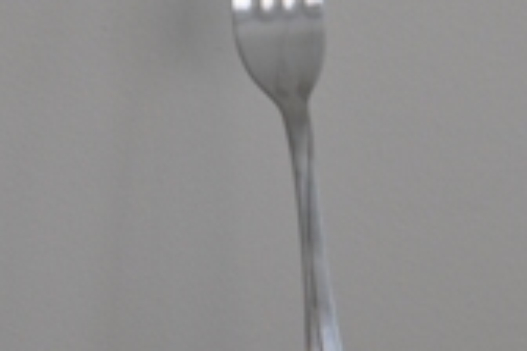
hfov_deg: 4.9
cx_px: 289
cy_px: 207
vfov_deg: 3.3
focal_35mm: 419
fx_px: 6138
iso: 640
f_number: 5.6
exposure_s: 1/50
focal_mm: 105
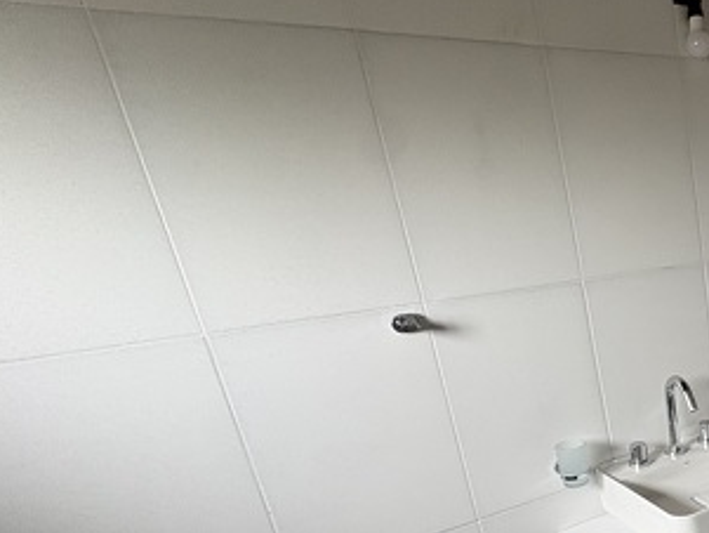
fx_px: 635
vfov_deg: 43.9
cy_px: 406
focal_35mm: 31
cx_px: 768
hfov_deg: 45.1
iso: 250
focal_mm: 2.22
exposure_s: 1/80
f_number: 2.2
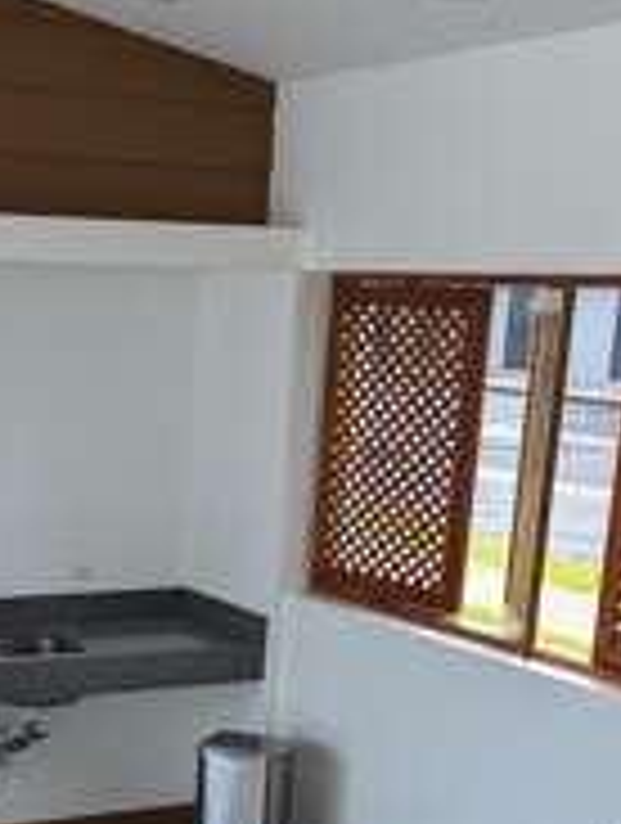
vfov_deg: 27.3
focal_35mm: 67
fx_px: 1597
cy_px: 819
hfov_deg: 21.7
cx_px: 122
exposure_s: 1/253
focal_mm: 6.81
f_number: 1.85
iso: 35
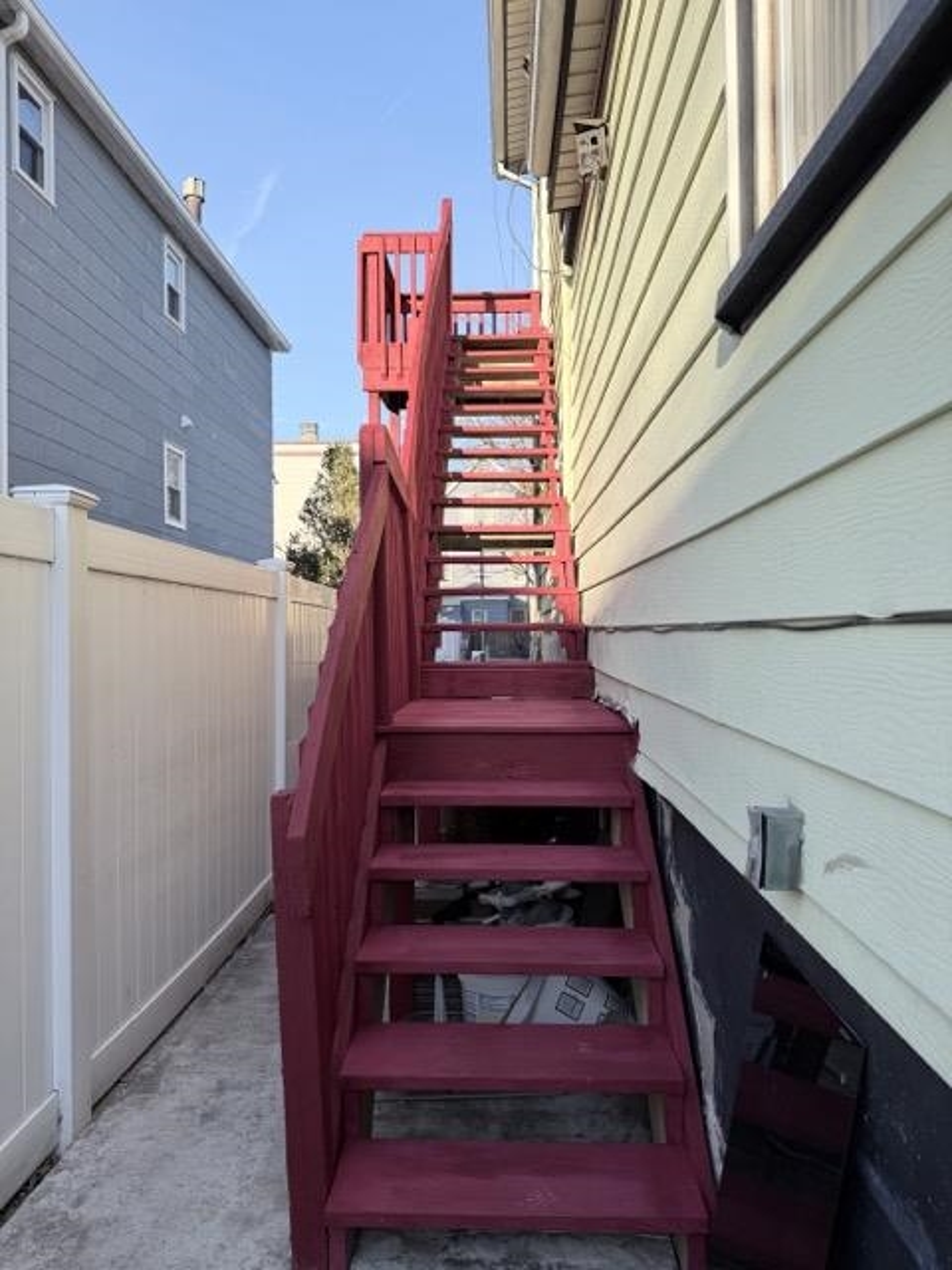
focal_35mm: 24
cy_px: 635
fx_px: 880
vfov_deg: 71.6
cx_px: 476
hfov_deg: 56.8
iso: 80
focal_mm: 6.76
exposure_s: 1/1211
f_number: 1.78
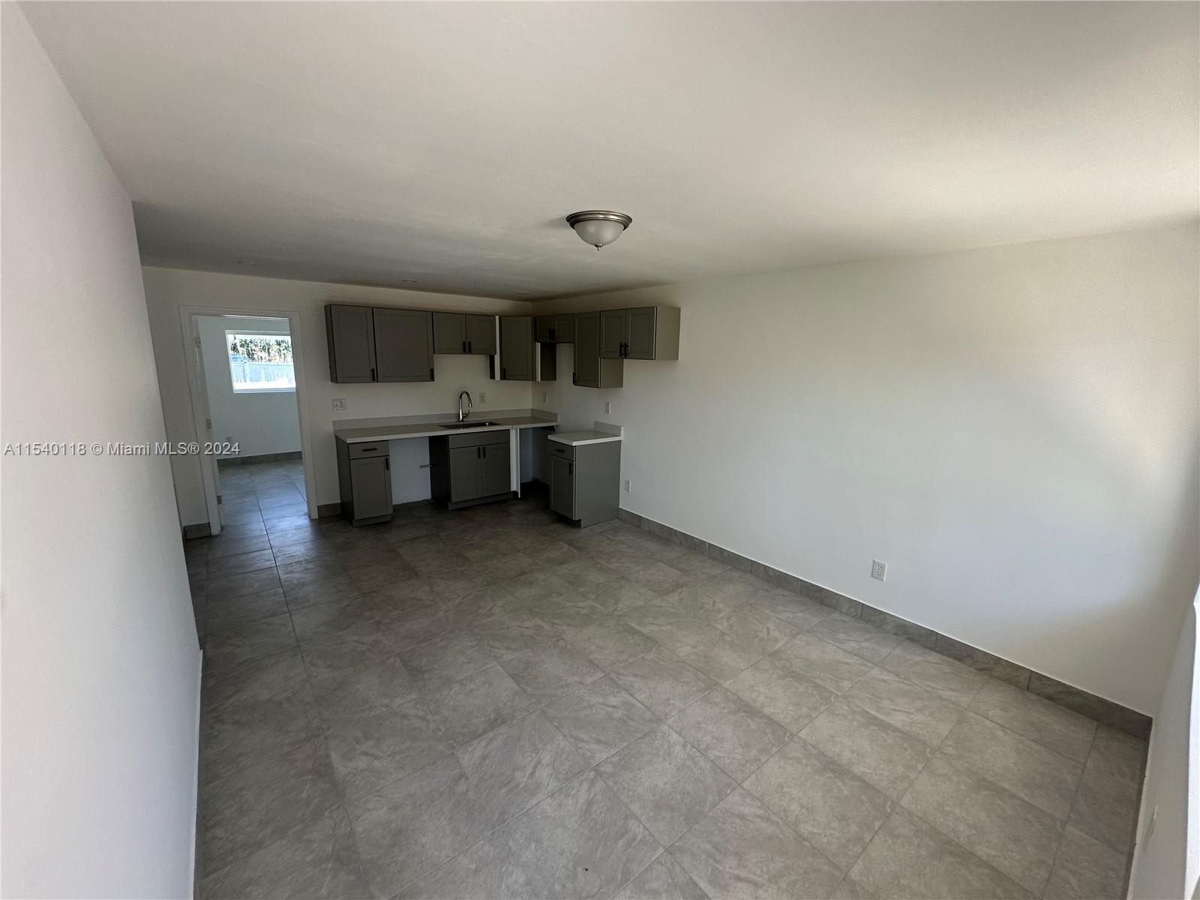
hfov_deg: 102.1
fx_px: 485
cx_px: 600
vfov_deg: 85.7
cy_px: 450
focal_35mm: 14
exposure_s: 1/99
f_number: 2.2
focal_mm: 2.22
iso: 64
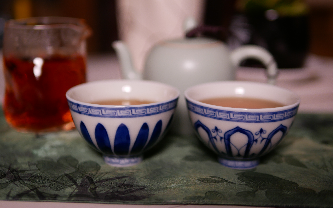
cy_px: 83
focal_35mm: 54
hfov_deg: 37.5
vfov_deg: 23.9
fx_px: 490
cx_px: 167
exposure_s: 1/125
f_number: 1.4
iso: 200
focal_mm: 25
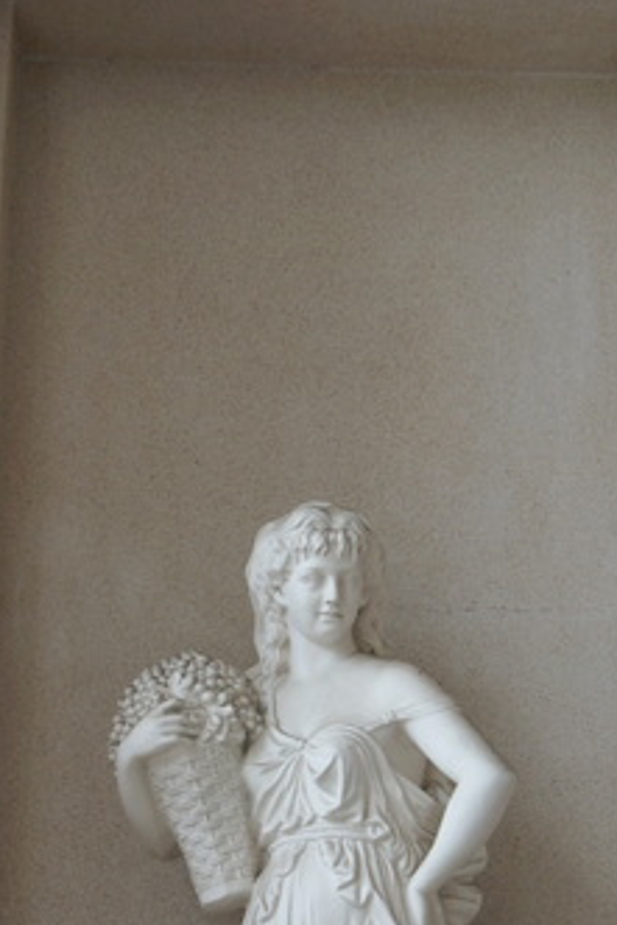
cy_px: 710
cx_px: 297
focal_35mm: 84
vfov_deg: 23.9
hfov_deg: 16.3
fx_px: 2156
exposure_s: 1/160
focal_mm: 29
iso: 200
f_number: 4.5
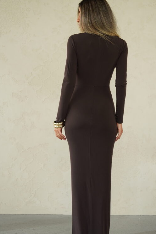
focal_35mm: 55
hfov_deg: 24.5
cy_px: 124
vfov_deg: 36.1
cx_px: 100
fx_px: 359
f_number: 3.5
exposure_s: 1/320
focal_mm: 41.9
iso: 640
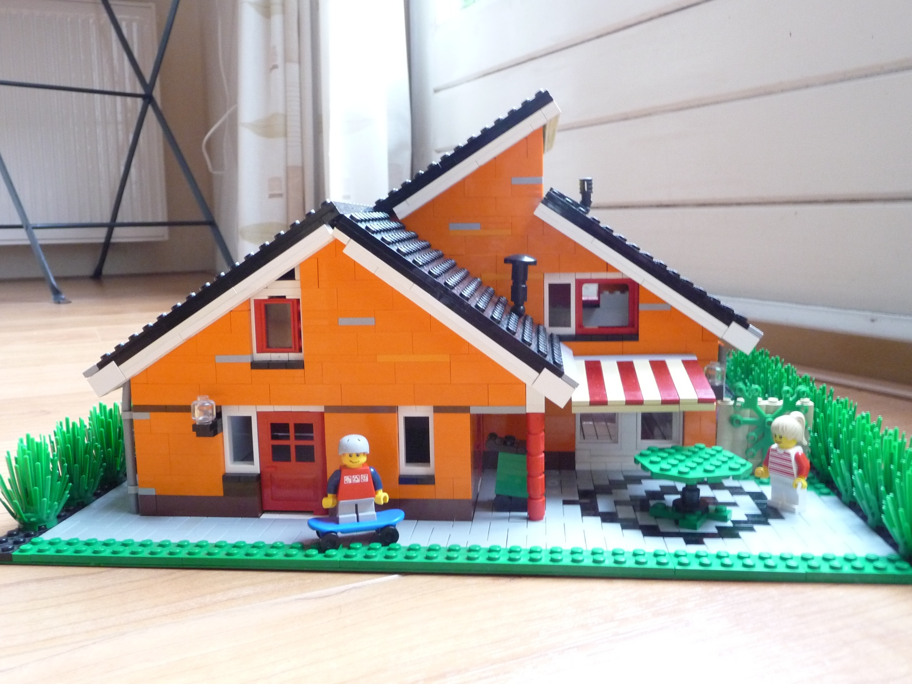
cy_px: 342
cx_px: 456
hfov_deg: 56.8
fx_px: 843
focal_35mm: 32
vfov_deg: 44.2
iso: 400
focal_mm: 5.3
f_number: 3.5
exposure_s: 1/8
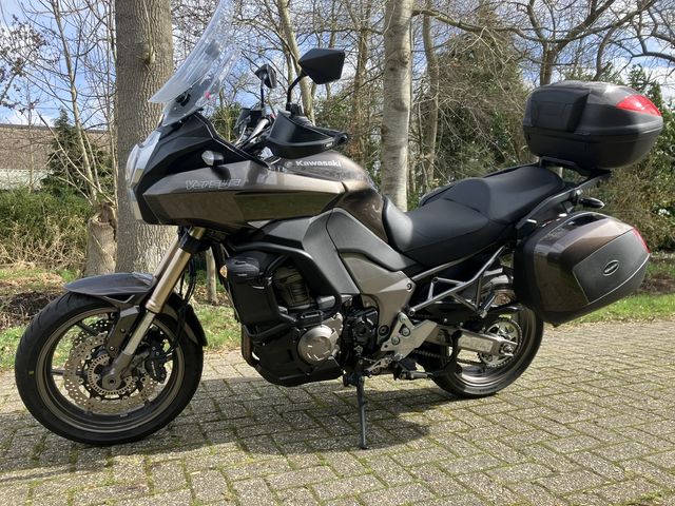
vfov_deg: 49.7
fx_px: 546
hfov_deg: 63.4
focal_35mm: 28
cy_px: 253
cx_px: 338
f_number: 1.8
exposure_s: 1/522
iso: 32
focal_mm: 3.99
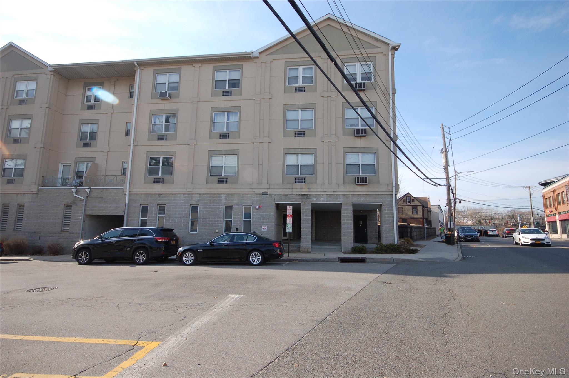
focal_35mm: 18
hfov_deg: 90.1
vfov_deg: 67.3
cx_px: 284
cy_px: 189
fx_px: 284
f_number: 8
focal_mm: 12
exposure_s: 1/250
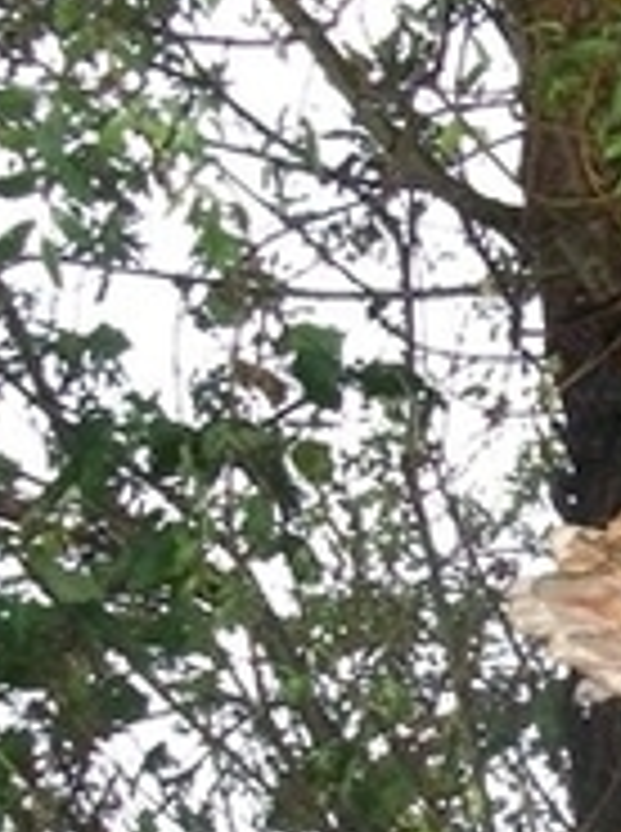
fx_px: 2496
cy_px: 810
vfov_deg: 18.5
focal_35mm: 104
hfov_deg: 13.8
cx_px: 747
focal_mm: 5.7
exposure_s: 1/60
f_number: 2.9
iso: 242
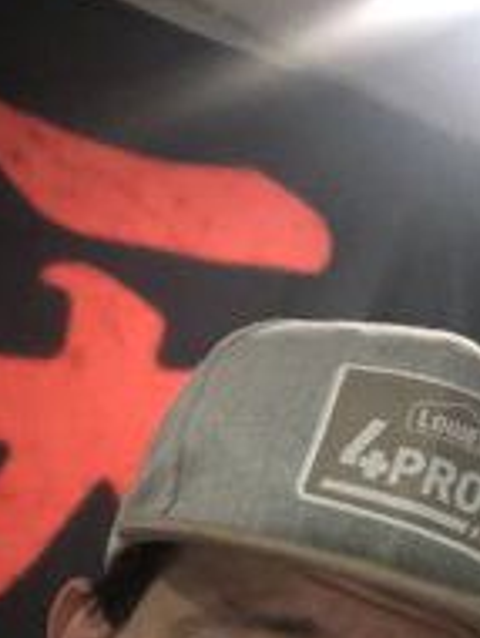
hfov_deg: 19.7
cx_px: 89
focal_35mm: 74
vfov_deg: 24.6
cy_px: 695
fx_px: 1365
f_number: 2.2
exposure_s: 1/22
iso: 320
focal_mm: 2.87
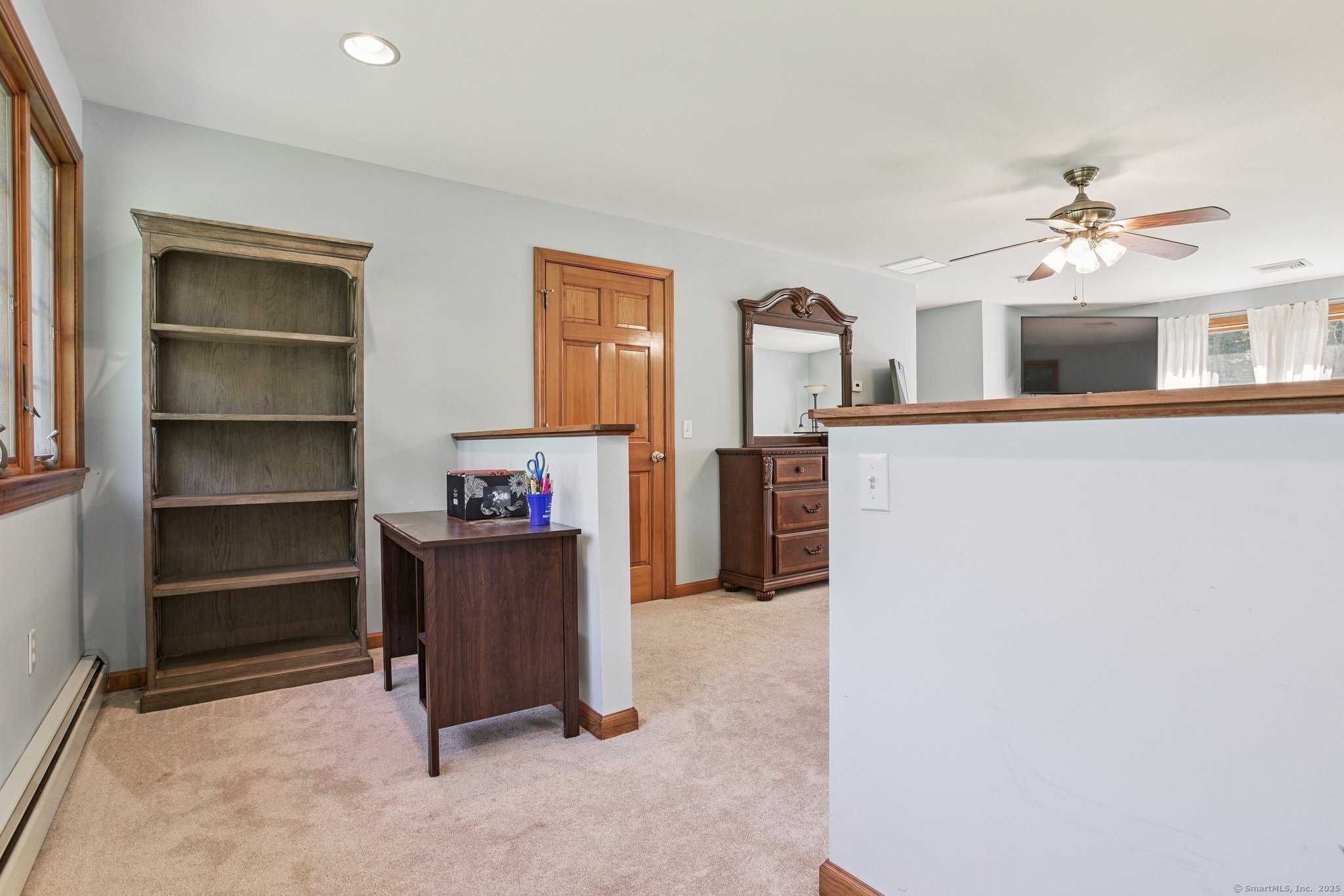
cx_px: 672
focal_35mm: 17
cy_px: 448
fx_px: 635
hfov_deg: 93.3
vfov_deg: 70.4
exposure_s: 1/13
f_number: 11
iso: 400
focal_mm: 17
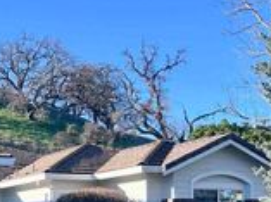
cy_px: 218
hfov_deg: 22.1
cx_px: -38
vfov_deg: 17.2
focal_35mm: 83
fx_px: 648
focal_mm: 5.1
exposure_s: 1/1151
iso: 50
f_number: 1.6
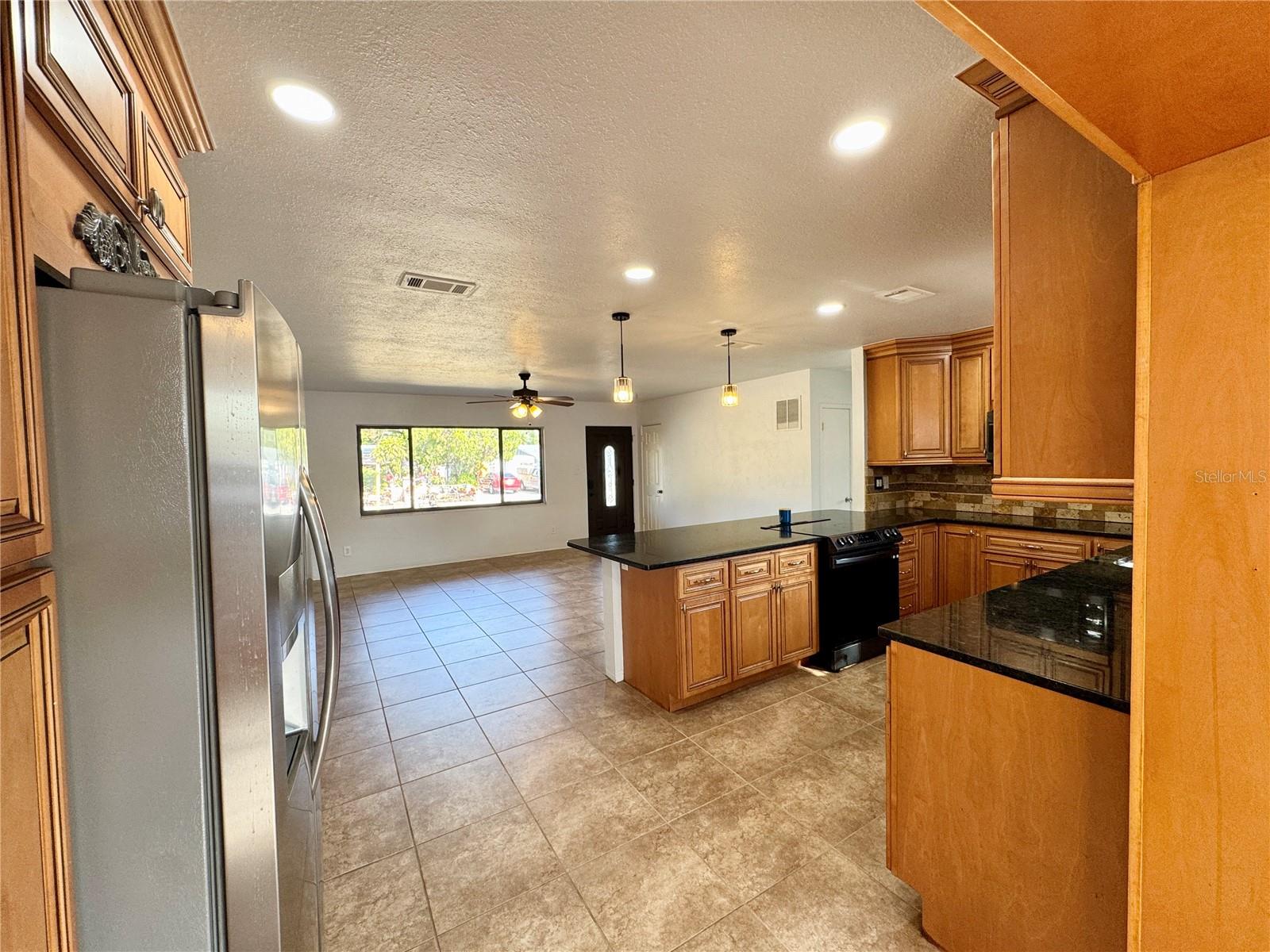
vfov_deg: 85.7
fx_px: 514
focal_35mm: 14
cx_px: 635
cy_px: 476
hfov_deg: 102.1
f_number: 2.2
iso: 100
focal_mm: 2.22
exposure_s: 1/120
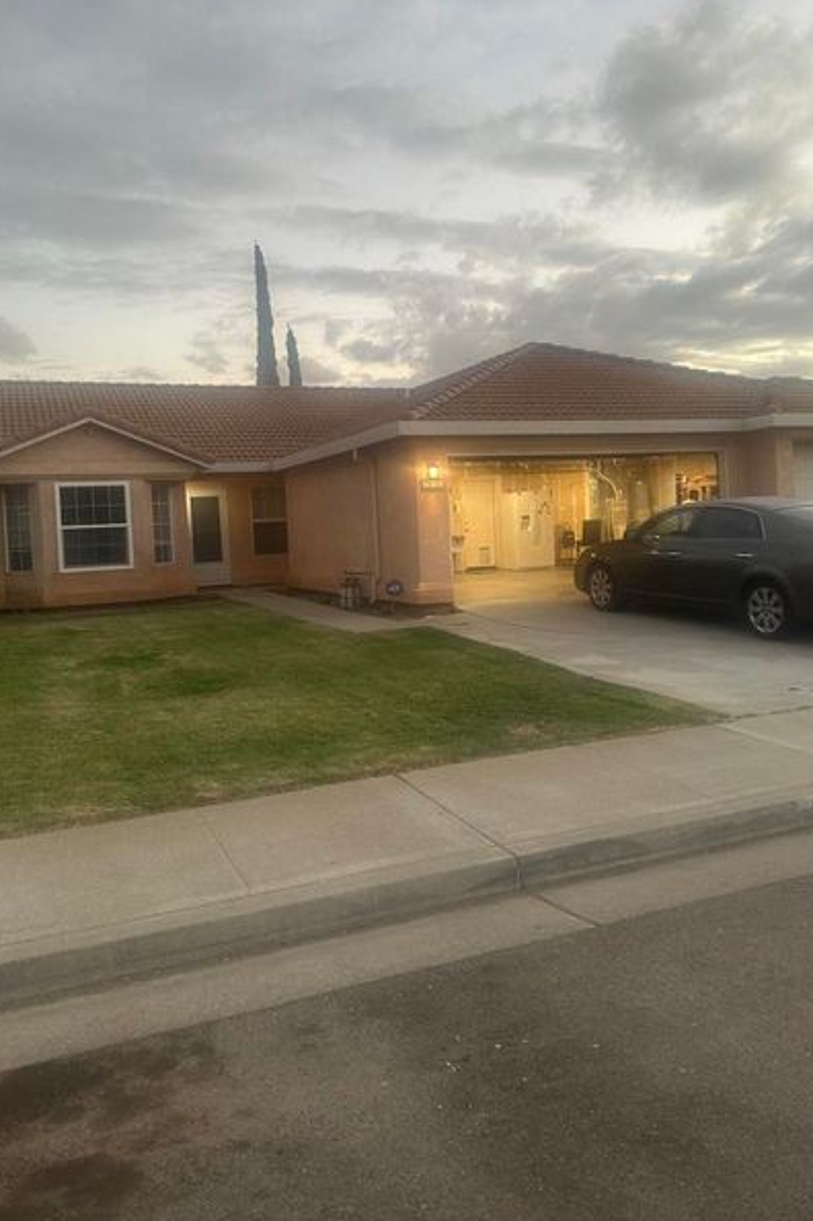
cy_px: 545
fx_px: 950
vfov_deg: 65.3
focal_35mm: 28
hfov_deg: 46.3
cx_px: 417
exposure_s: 1/120
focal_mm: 6.86
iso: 200
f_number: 1.78
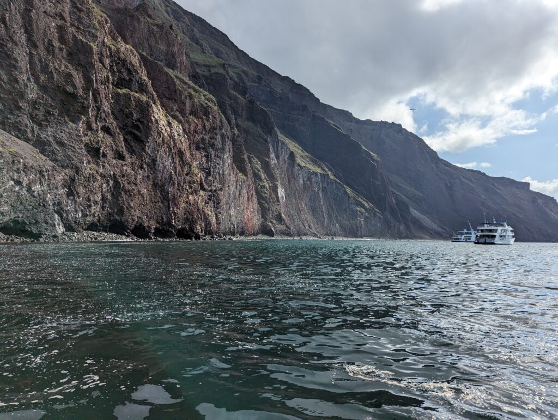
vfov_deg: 56.9
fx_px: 387
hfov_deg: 71.5
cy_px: 210
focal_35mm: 24
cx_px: 279
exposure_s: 1/3650
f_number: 1.85
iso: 39
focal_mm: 6.81
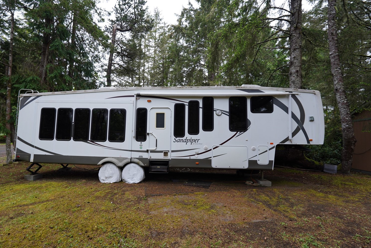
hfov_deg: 100.3
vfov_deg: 77.2
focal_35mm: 15
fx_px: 155
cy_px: 131
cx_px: 176
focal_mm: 14
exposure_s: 1/60
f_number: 4
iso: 100
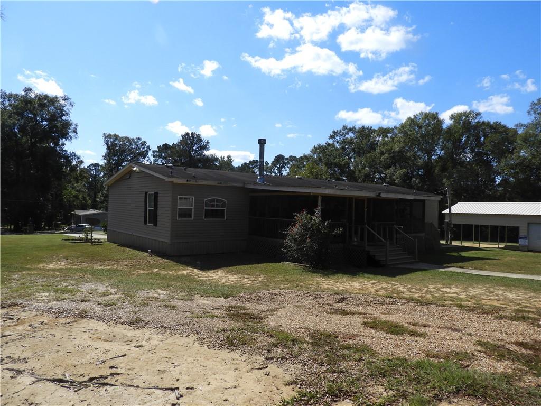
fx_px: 375
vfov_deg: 56.8
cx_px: 270
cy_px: 203
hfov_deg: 71.6
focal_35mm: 24
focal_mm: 4.3
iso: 100
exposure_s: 1/1600
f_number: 3.3
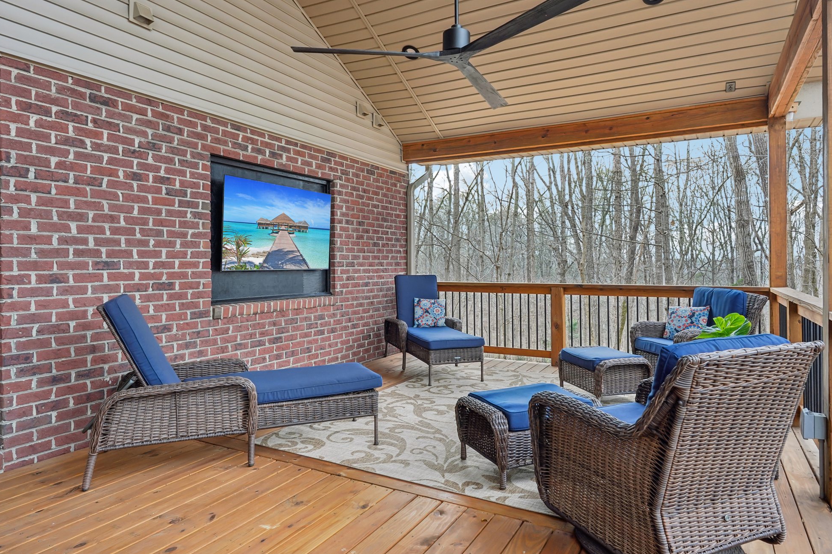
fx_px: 508
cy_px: 270
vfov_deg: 57.2
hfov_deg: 78.6
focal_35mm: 22
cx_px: 431
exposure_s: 1/40
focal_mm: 21
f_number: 8
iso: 400
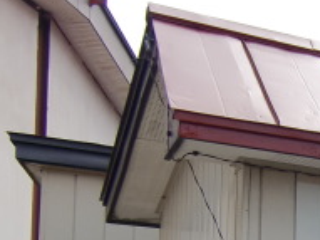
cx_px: 529
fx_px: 868
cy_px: 366
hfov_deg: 17.8
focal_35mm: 94
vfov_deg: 14.6
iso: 64
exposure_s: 1/160
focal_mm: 4.9
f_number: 7
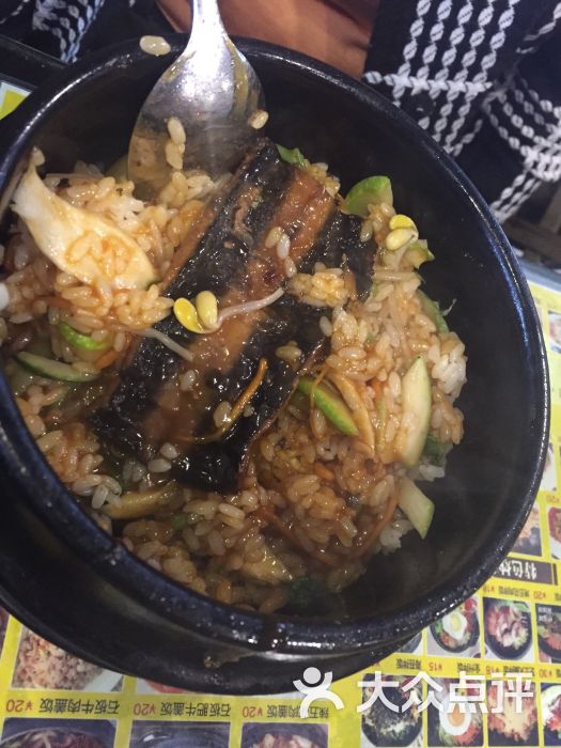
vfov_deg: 61.7
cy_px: 374
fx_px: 627
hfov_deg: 48.2
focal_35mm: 29
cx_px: 280
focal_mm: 4.15
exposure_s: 1/17
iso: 320
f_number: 2.2
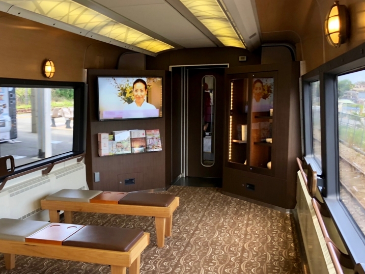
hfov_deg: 46.5
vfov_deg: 35.7
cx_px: 143
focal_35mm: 40
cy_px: 175
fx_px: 422
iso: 40
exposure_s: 1/120
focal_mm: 4
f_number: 1.8
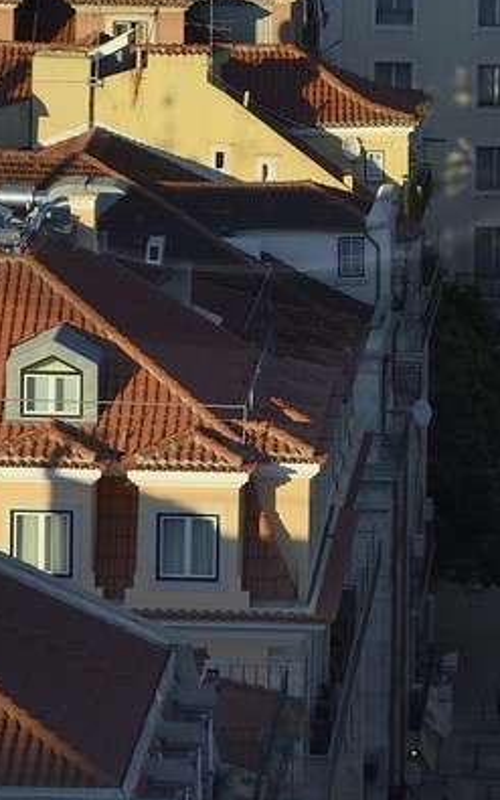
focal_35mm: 289
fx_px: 6299
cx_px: 253
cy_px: -284
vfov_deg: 7.2
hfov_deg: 4.5
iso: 200
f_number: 7.1
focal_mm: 70
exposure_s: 1/500
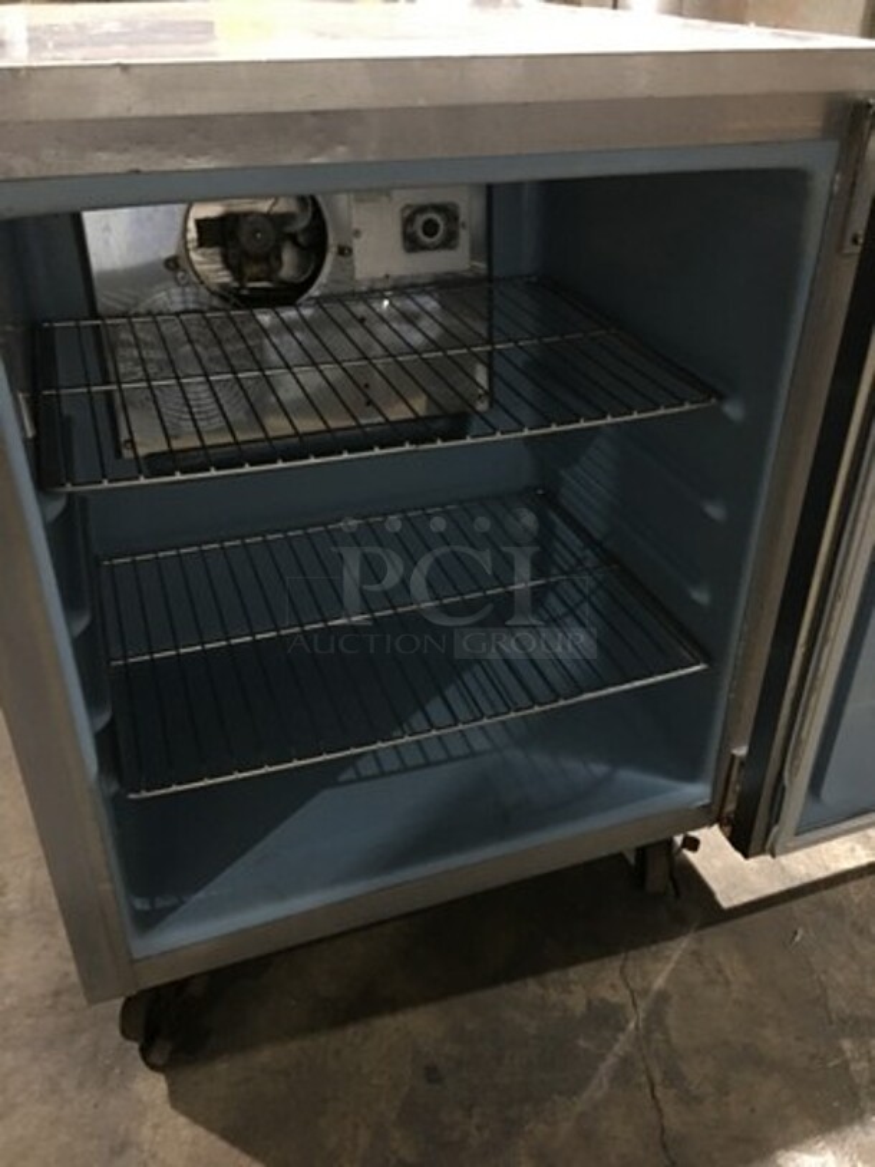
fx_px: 977
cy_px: 584
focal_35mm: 29
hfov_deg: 48.2
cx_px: 438
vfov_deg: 61.7
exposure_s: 1/4
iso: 125
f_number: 2.2
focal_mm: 4.15
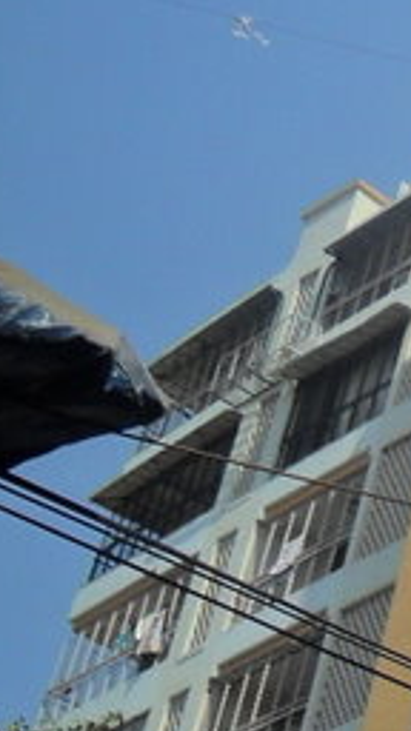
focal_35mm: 92
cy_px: 531
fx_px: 1782
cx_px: 1122
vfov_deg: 23.0
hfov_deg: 10.4
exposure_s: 1/250
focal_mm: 4.9
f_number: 8.9
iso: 100
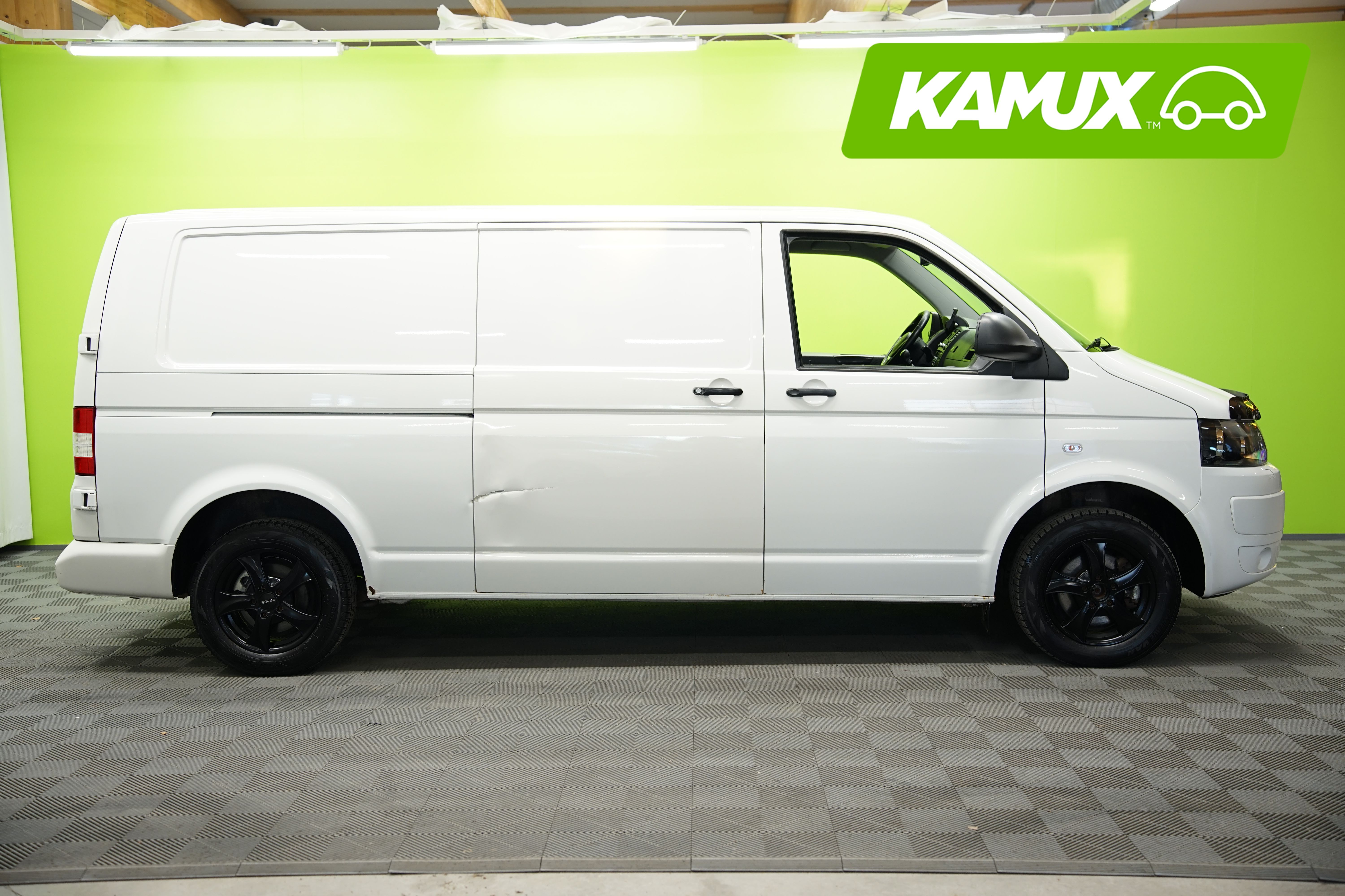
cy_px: 448
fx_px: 1457
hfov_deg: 49.6
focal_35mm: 39
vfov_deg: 34.2
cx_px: 672
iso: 500
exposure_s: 1/40
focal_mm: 39
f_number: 3.2
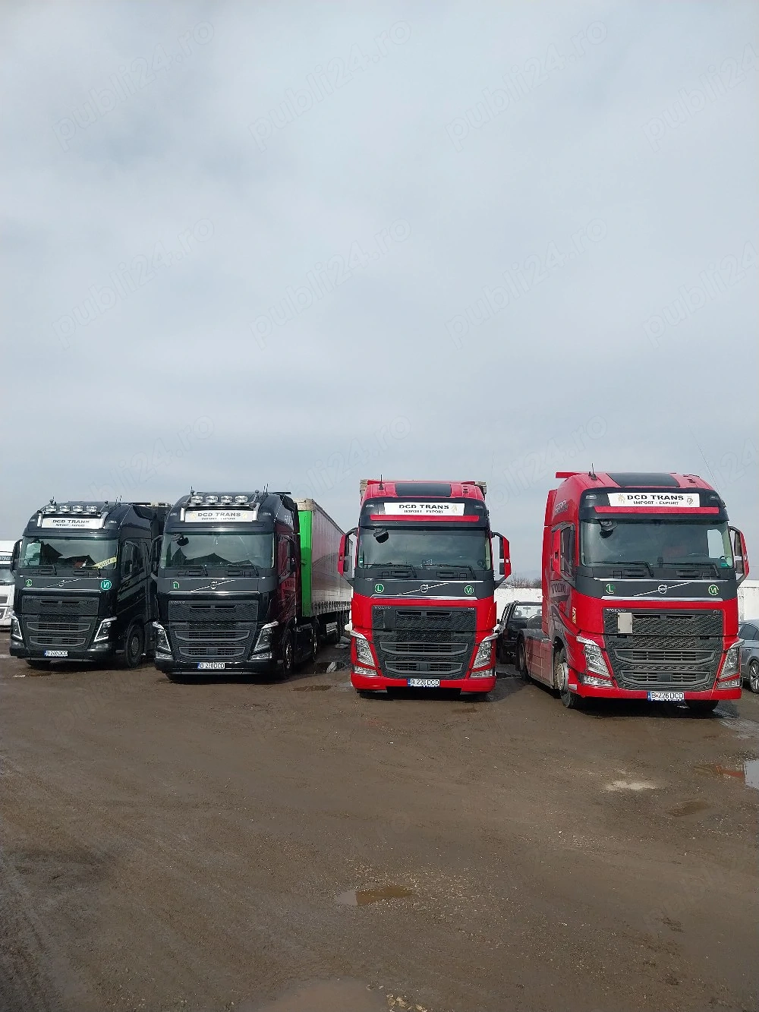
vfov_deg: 67.3
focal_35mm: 26
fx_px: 760
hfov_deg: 53.1
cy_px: 506
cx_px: 380
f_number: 1.8
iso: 25
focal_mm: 4
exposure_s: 1/1250
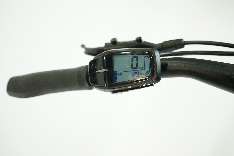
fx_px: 240
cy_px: 78
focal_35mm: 37
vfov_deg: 35.9
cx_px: 117
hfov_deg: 51.9
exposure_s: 1/200
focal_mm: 37
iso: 3200
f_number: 6.3
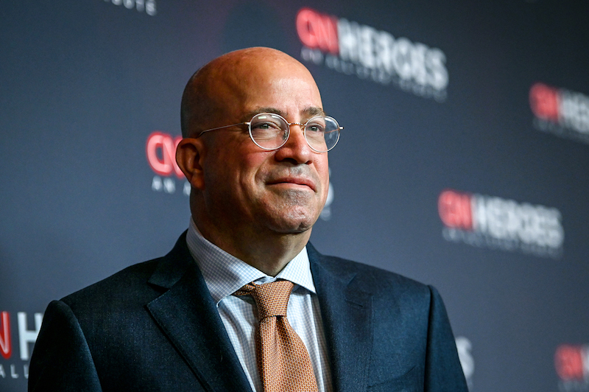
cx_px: 294
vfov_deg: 11.4
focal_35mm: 120
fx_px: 1962
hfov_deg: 17.1
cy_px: 196
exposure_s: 1/400
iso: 4000
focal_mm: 120
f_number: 2.8
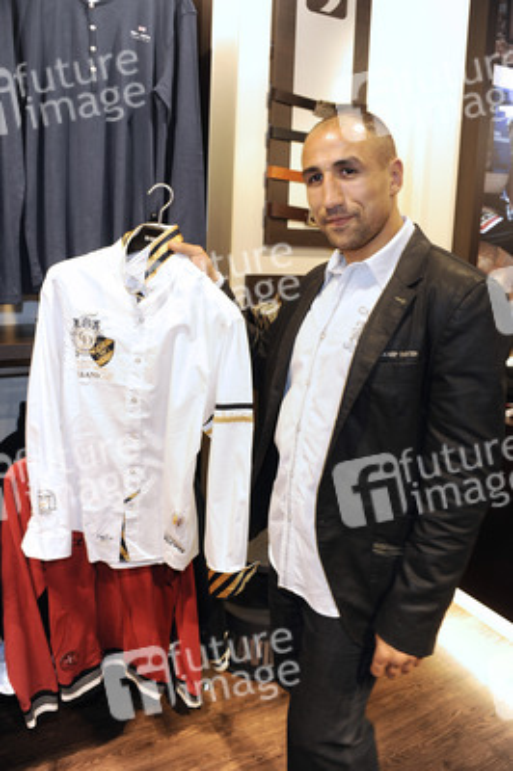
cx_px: 256
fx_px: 599
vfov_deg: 65.5
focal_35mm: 28
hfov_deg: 46.3
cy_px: 386
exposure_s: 1/50
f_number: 5.6
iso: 800
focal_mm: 28
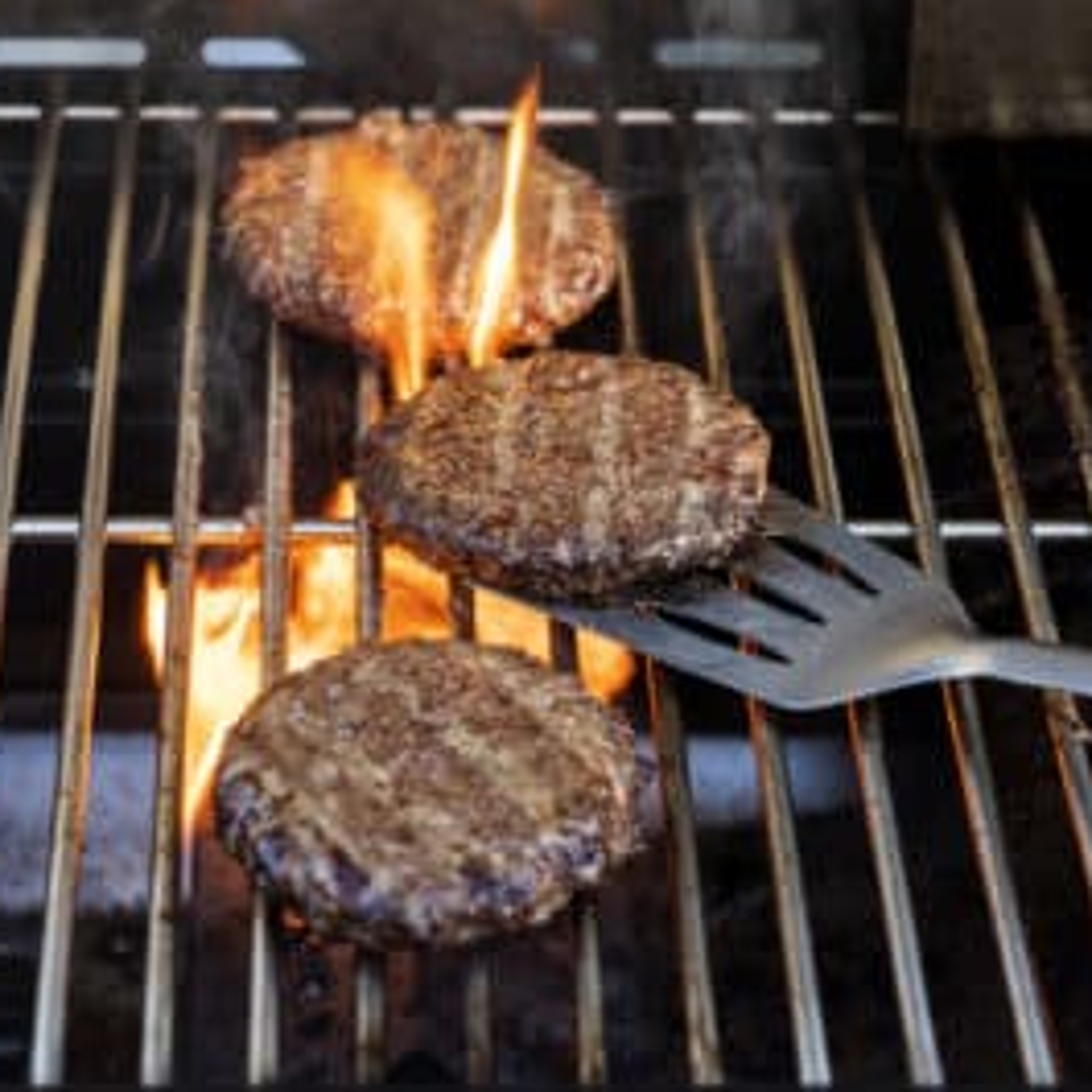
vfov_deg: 22.5
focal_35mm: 77
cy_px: 546
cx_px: 635
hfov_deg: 22.5
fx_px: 2748
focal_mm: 60
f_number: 4
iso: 320
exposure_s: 1/125
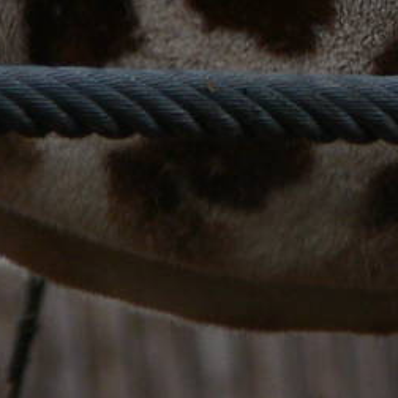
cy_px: -419
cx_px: 588
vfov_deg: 1.1
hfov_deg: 1.1
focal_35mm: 1567
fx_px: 20384
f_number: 5.6
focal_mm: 59
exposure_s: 1/160
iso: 80
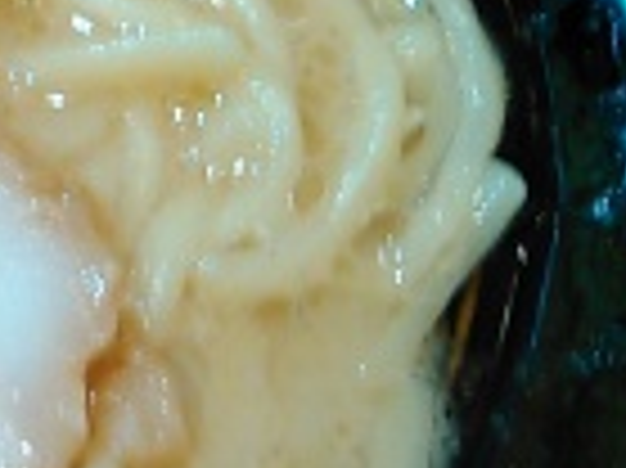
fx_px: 2493
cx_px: -513
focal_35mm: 138
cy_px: 54
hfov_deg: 12.9
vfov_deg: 10.7
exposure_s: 1/15.1
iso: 160
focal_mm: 4
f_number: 2.4
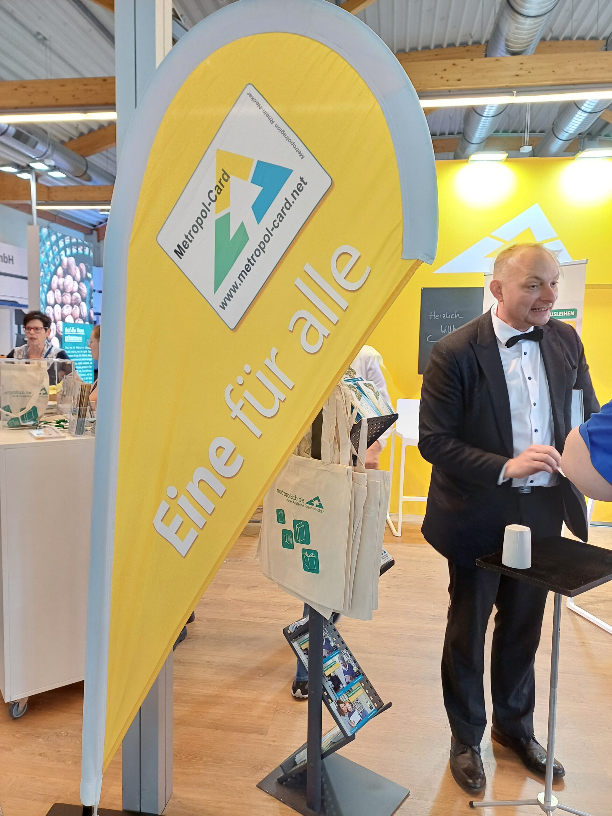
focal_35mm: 25
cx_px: 306
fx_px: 589
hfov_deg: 54.9
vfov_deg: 69.4
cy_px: 408
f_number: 1.8
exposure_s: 1/50
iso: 200
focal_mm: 4.65
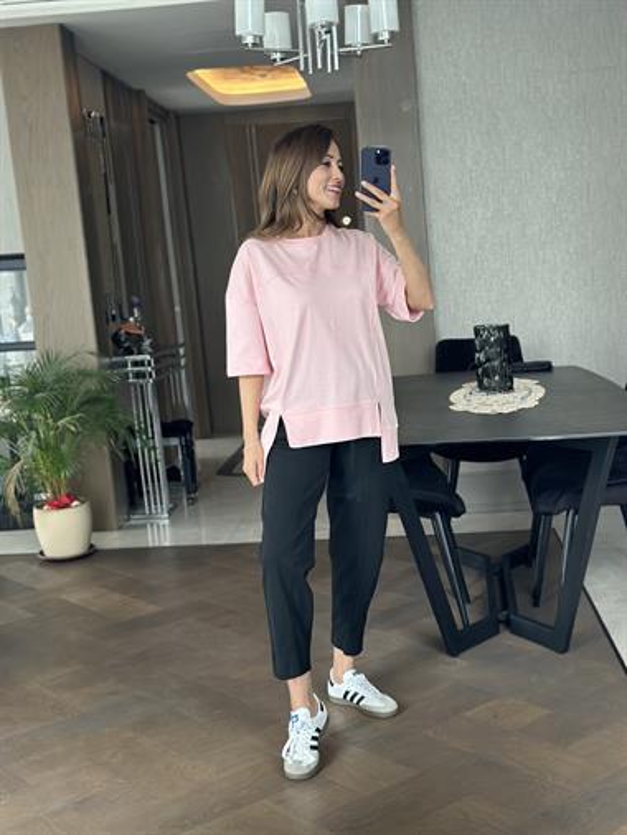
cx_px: 314
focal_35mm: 48
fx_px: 1158
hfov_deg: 30.3
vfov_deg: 39.6
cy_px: 418
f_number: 1.78
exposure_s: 1/60
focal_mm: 6.86
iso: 320
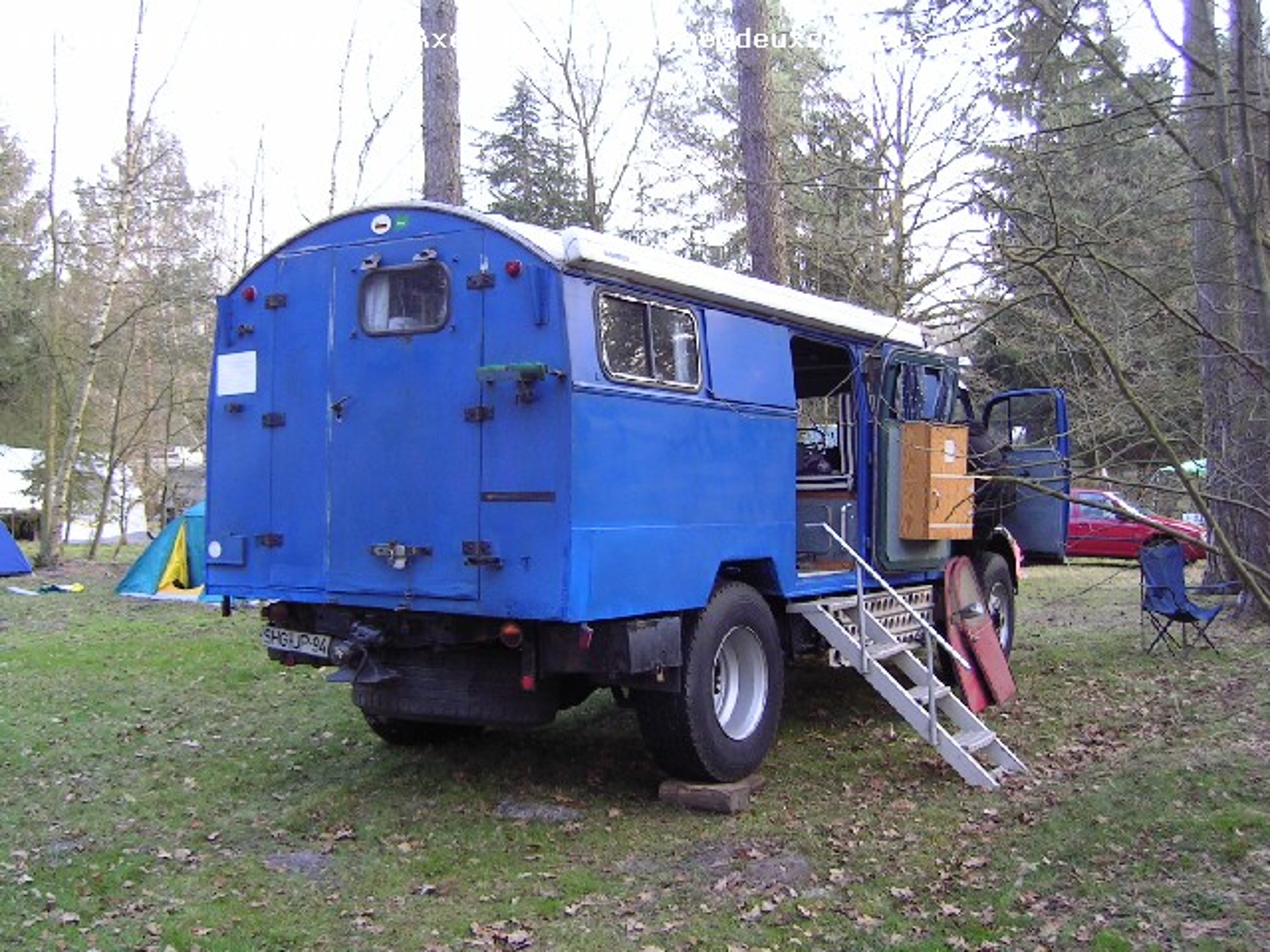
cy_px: 476
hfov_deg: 51.4
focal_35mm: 36
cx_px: 635
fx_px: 1321
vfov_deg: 39.7
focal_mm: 5.6
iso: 75
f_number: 2.8
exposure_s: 1/52.2
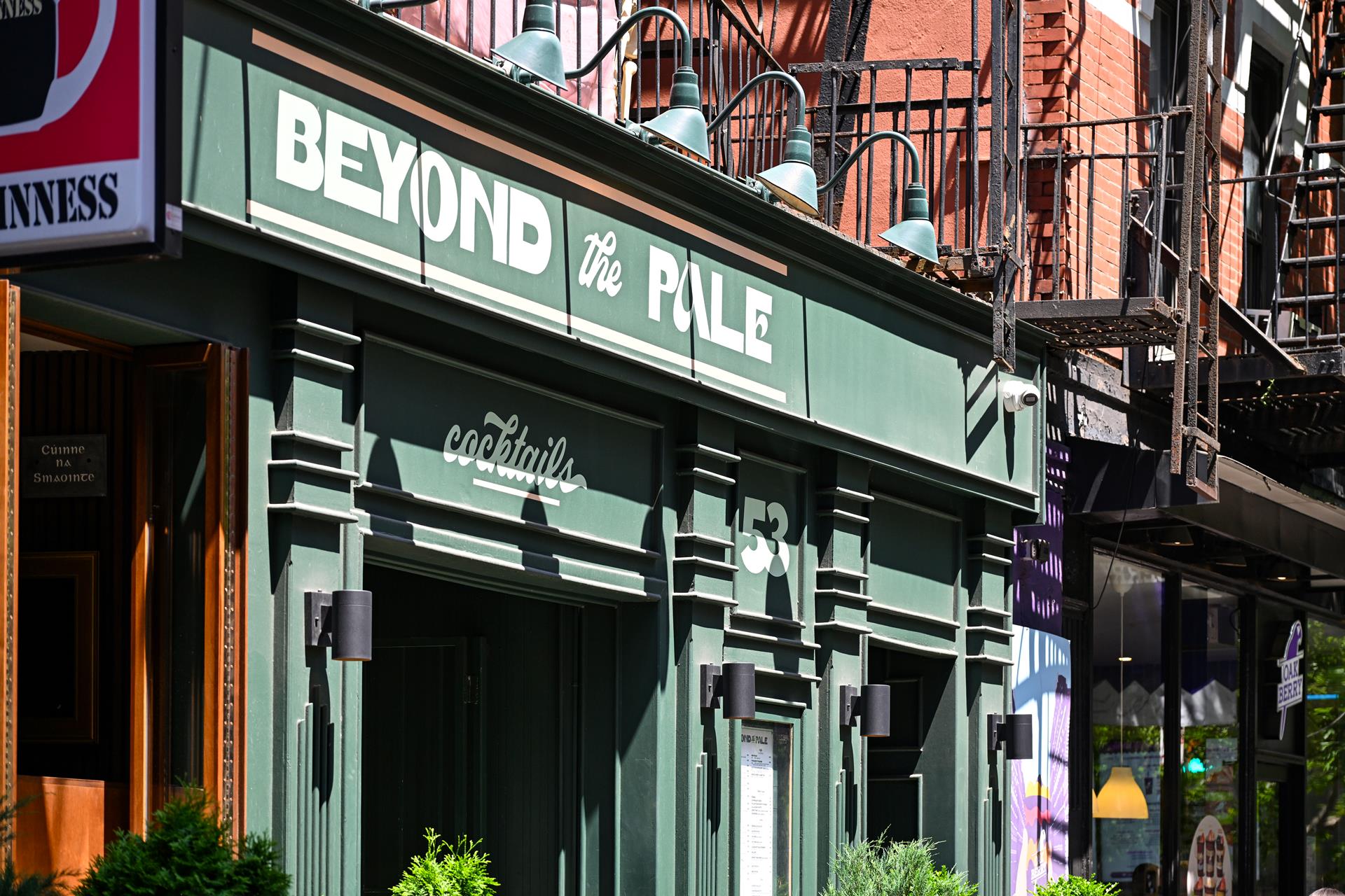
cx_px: 672
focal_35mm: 84
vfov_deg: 16.3
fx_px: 3138
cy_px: 448
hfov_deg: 24.2
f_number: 4
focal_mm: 84
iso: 320
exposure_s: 1/800
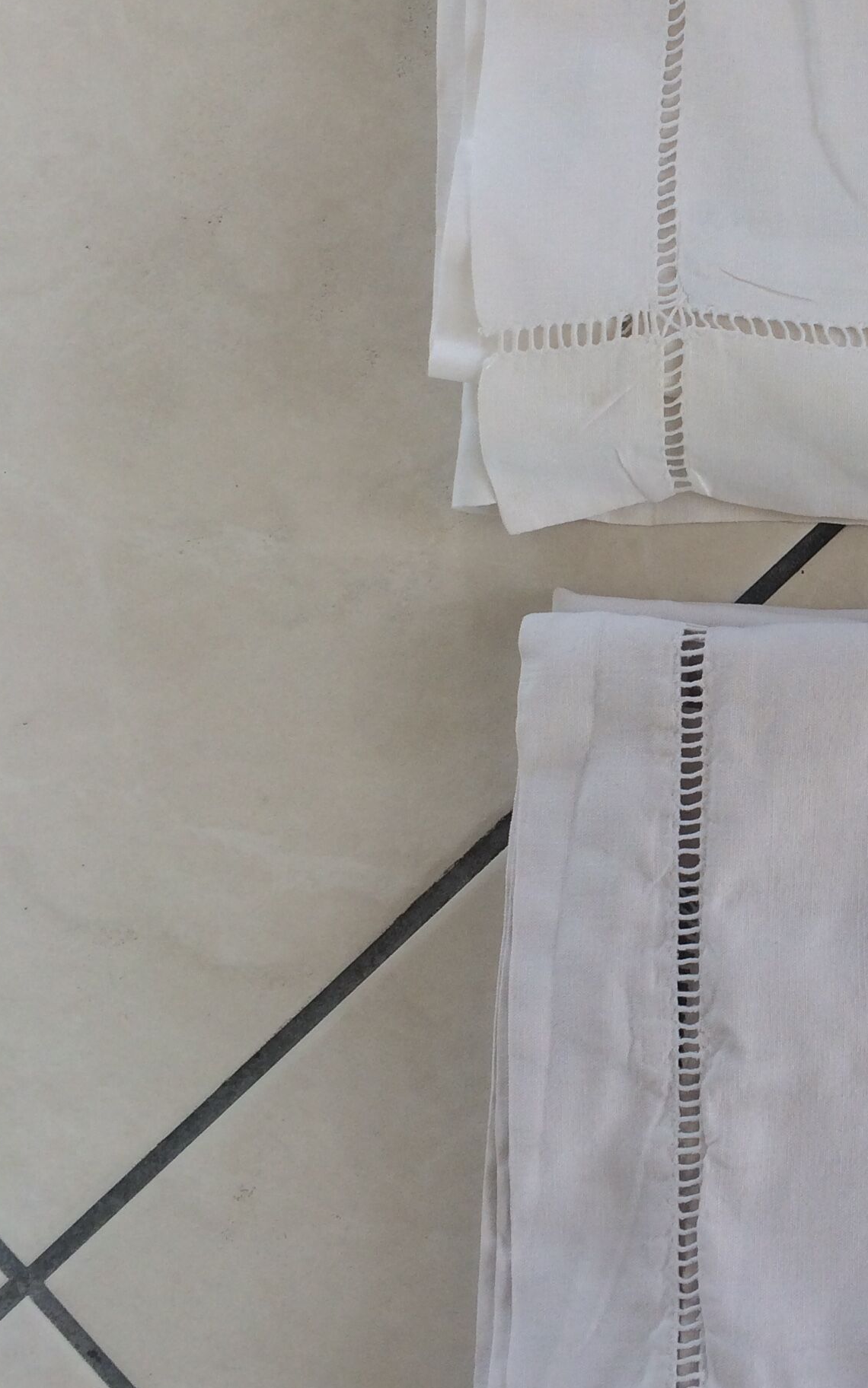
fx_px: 2082
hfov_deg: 22.5
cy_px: 552
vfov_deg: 36.8
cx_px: 910
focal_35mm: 55
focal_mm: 4.15
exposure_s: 1/246
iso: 32
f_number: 2.2
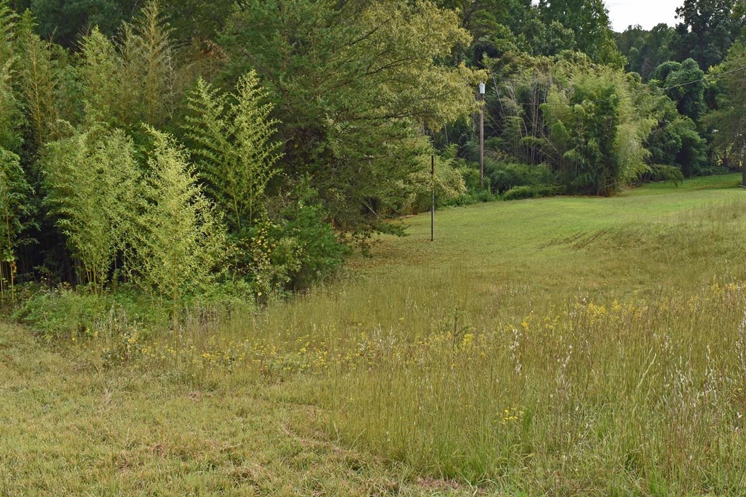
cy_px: 212
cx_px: 471
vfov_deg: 31.8
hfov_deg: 46.0
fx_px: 870
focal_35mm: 42
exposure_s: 1/200
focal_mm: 18
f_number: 9
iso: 100
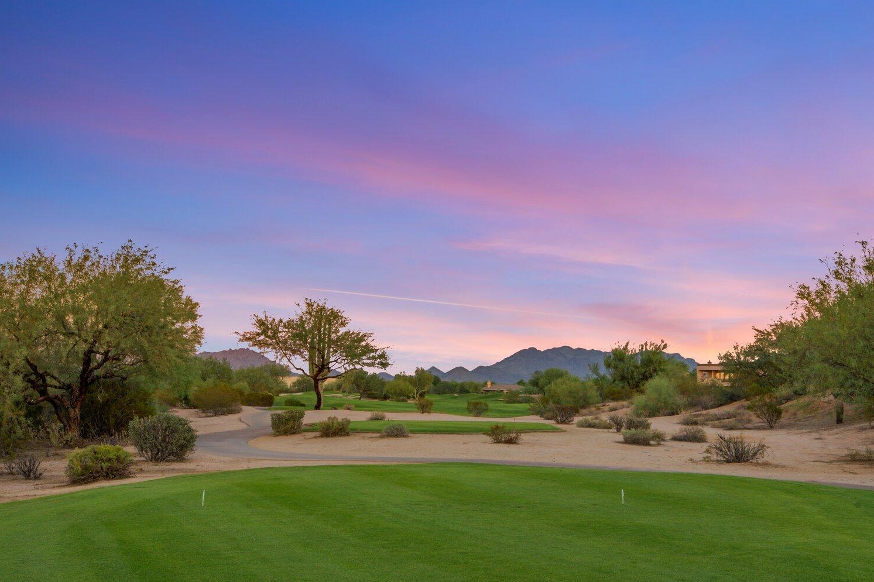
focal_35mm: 48
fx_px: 1165
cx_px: 537
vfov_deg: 27.9
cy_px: 396
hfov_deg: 40.9
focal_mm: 35
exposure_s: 1/8
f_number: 13
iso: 400
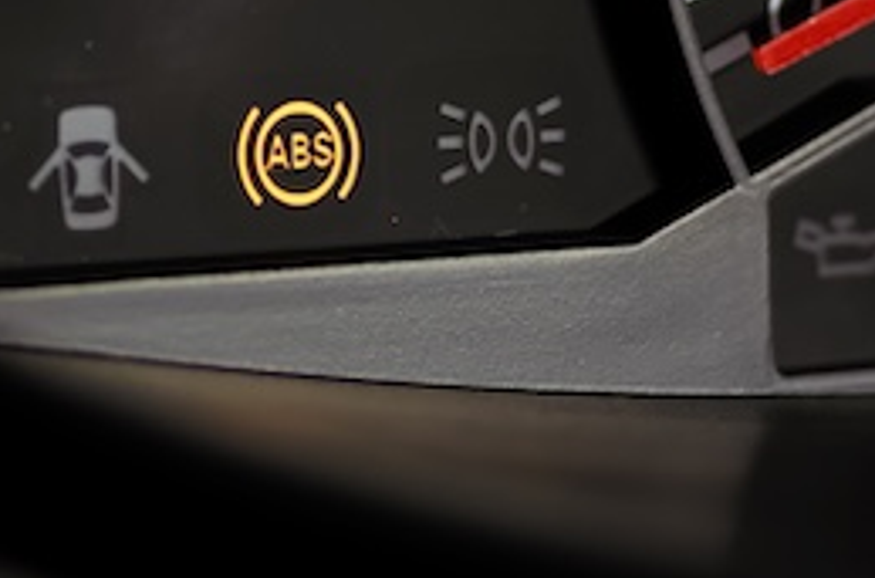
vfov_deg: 3.9
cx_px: 389
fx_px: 8433
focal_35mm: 348
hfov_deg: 5.9
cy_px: 35
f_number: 4.5
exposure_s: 1/50
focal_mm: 100
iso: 500
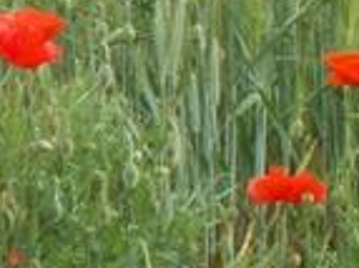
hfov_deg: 11.6
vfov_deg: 9.4
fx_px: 1627
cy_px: 125
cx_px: -306
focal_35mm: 157
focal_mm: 5.86
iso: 50
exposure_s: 1/100
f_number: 5
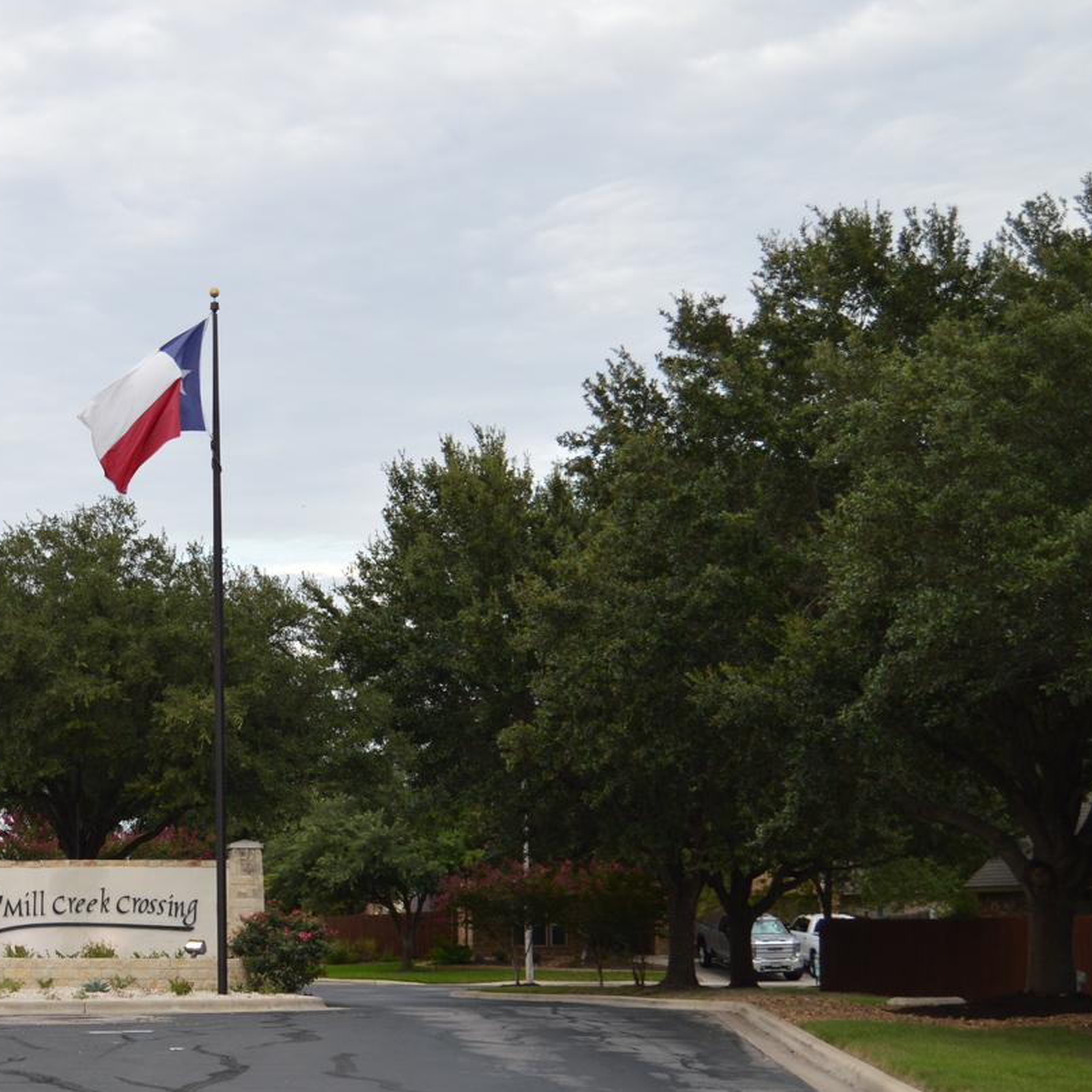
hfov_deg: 23.3
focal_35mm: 72
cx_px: 84
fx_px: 2570
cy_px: 678
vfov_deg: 23.9
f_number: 4
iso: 180
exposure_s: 1/125
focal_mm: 28
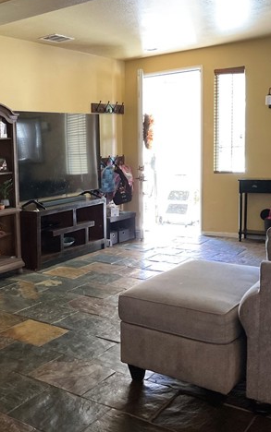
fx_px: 496
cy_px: 211
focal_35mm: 42
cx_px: -1
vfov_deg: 47.2
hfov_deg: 28.6
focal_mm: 3
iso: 200
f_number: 1.8
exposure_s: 1/40
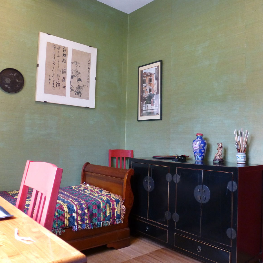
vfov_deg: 55.6
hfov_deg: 55.6
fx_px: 249
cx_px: 128
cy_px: 134
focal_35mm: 29
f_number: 3.3
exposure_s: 1/20
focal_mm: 4.3
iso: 400
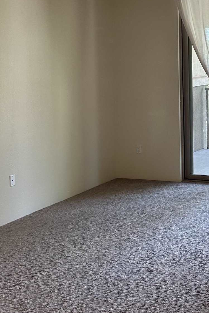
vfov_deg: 29.3
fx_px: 592
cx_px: 210
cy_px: 90
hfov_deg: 19.4
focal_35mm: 68
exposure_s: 1/120
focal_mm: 6.86
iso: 125
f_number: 1.78
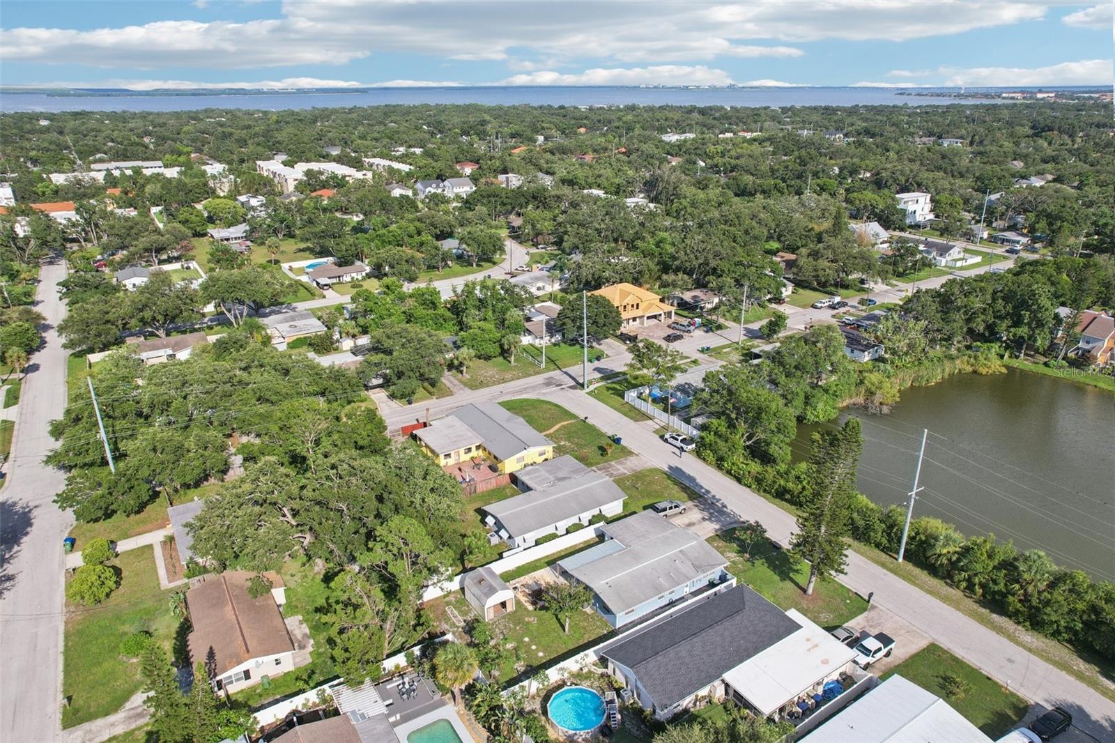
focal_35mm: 22
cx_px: 558
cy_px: 372
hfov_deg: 78.6
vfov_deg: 57.2
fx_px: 681
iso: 110
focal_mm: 8.38
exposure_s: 1/2500
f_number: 2.8
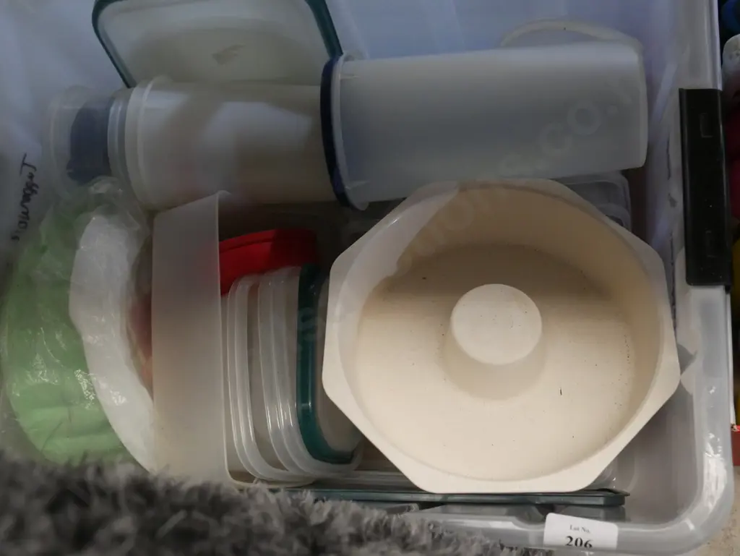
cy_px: 278
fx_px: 855
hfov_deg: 46.8
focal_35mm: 40
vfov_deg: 36.0
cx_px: 370
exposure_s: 1/60
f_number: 4.5
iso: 3200
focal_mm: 20
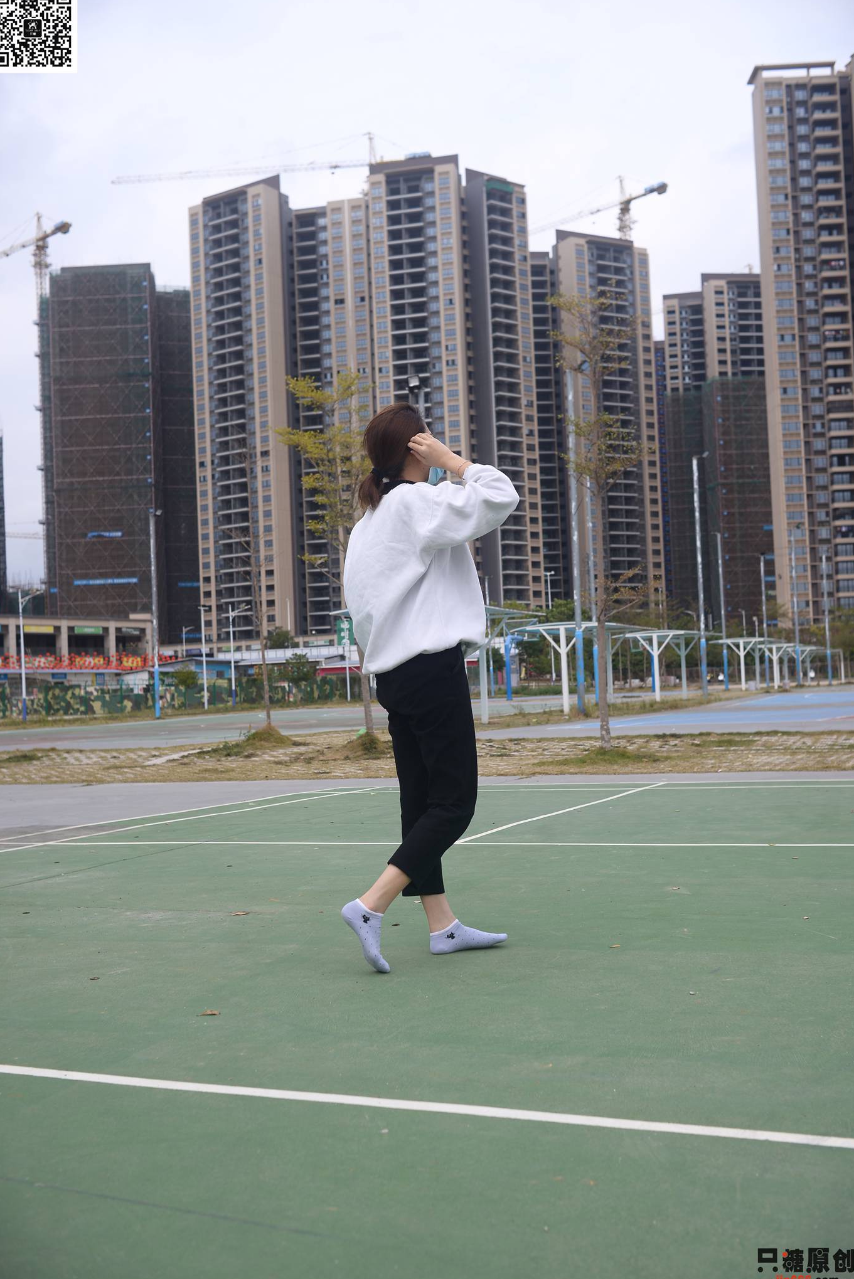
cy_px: 641
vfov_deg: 53.1
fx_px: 1280
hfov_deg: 36.9
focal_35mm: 36
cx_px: 427
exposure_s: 1/640
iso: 125
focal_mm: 35
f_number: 5.6
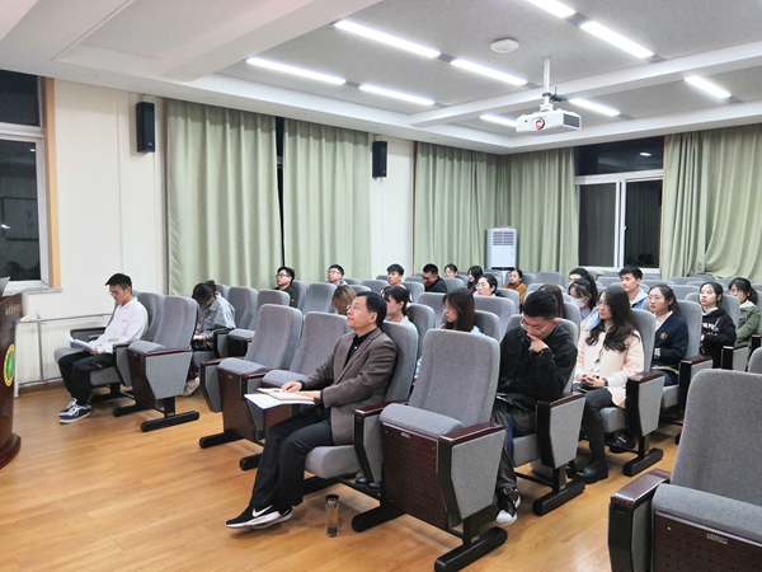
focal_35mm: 27
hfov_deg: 65.3
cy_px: 286
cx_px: 381
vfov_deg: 51.4
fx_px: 594
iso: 320
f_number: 1.8
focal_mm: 3.95
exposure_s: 1/50
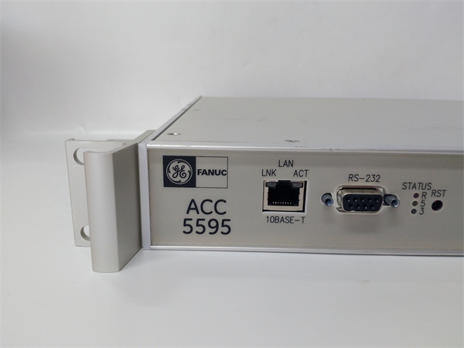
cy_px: 174
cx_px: 232
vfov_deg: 51.4
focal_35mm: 27
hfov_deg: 65.3
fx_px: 362
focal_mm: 3.79
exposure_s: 1/33
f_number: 2
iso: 135
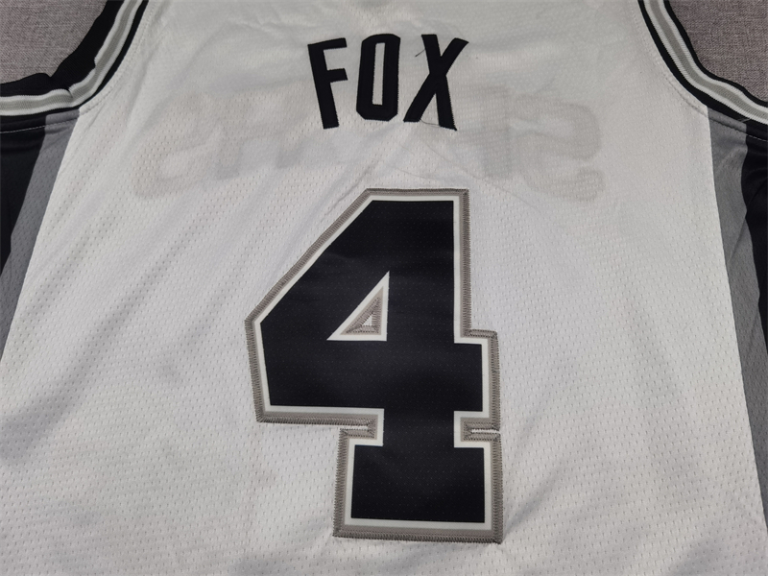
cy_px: 288
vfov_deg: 51.4
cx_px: 384
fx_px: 599
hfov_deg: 65.3
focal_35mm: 27
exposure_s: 1/271
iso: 50
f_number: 1.9
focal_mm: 6.71
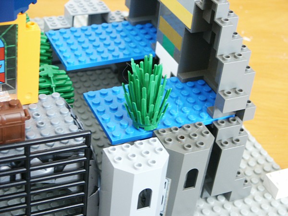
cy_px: 108
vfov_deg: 18.9
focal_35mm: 78
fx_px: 649
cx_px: 144
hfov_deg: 25.0
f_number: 3.6
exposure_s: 1/10
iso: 200
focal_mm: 15.53
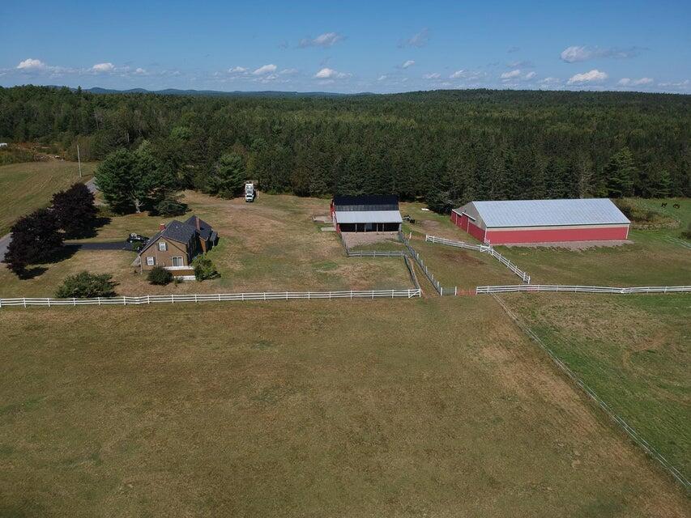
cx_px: 346
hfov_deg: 69.4
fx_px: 499
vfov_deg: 54.9
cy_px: 259
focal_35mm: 25
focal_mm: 4.49
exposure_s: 1/2000
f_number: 2.6
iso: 100
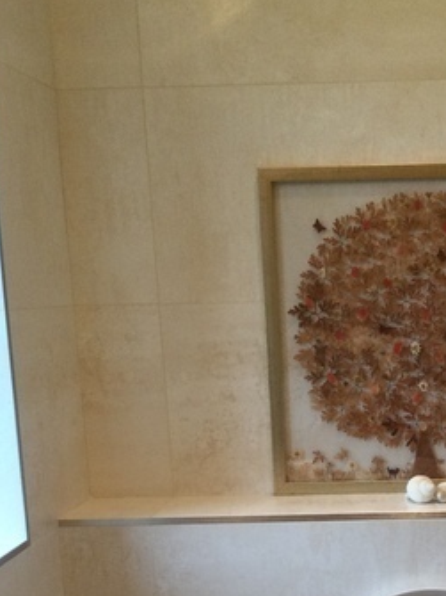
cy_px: 559
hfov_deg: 20.3
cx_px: 409
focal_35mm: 71
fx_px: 1220
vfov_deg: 26.3
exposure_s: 1/33
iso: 64
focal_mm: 3.3
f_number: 2.4
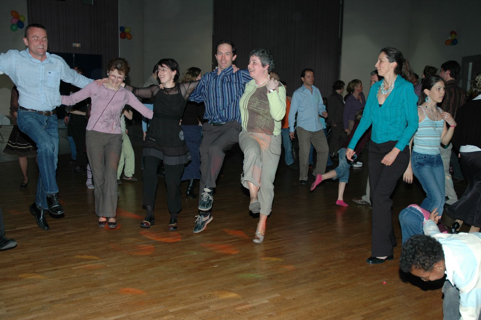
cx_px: 240
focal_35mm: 36
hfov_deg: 53.2
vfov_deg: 36.8
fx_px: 481
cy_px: 160
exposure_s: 1/60
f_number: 4
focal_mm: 24
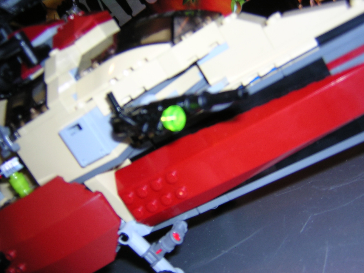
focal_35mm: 40
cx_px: 182
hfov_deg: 46.8
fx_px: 421
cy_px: 136
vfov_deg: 36.0
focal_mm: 5.2
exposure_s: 1/60.1
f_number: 2.7
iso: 100
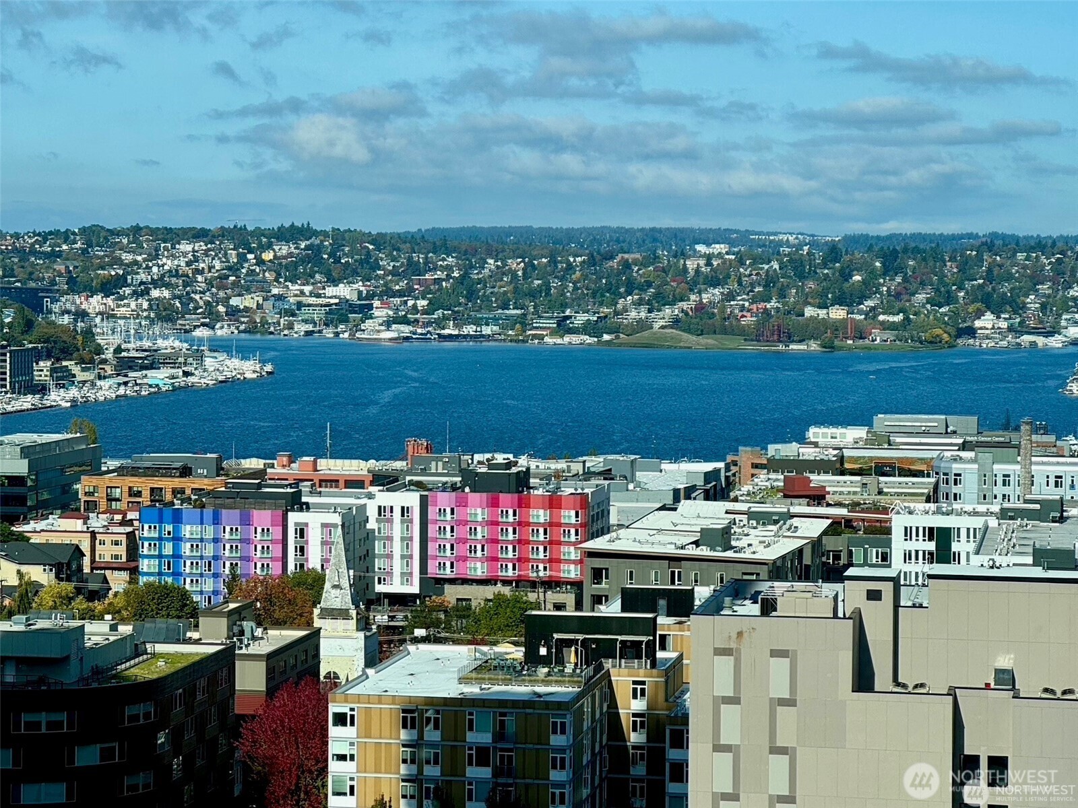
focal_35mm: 77
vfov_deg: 19.1
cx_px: 539
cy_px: 404
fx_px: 2398
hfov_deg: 25.3
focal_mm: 9
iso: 25
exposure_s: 1/544
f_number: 2.8
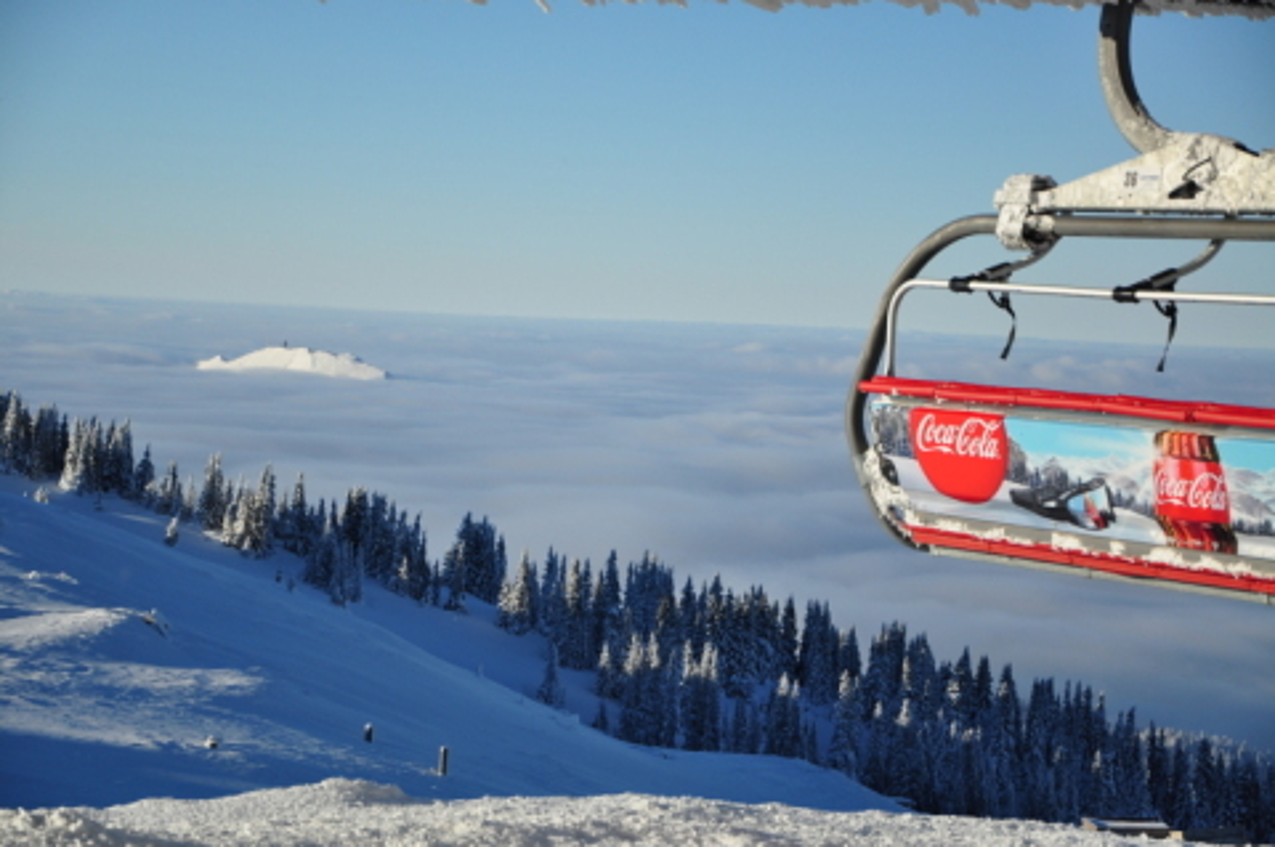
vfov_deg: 13.0
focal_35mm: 105
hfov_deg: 19.5
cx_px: 638
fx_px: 3715
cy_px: 424
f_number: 5.3
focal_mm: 70
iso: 200
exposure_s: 1/500
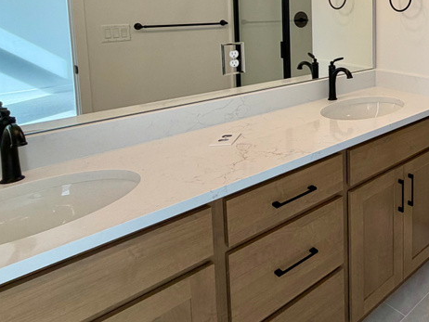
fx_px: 384
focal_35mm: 31
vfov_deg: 42.2
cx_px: 437
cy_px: 40
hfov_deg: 47.4
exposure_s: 1/144
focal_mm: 2.22
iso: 50
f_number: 2.2
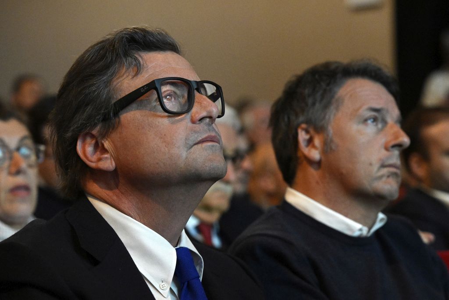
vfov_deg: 19.5
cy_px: 150
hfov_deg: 28.8
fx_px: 873
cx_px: 224
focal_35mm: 70
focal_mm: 70
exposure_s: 1/40
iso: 5000
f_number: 3.5
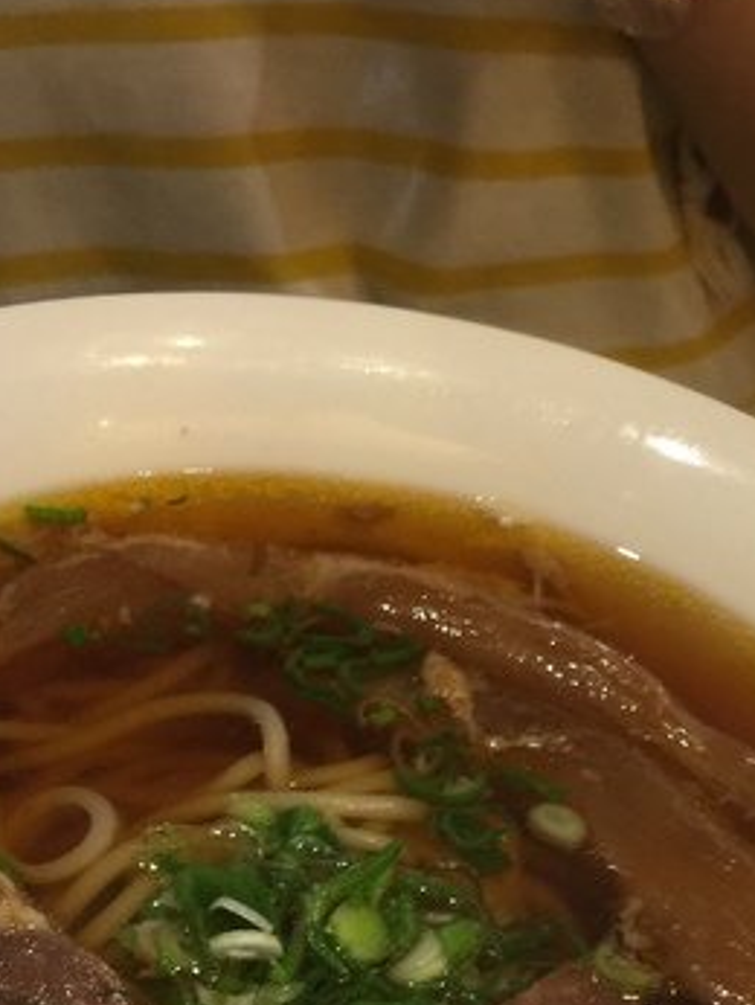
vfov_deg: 28.0
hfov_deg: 22.0
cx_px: 351
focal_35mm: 67
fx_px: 1946
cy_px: 886
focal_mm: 4.15
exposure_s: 1/15
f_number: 2.2
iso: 80
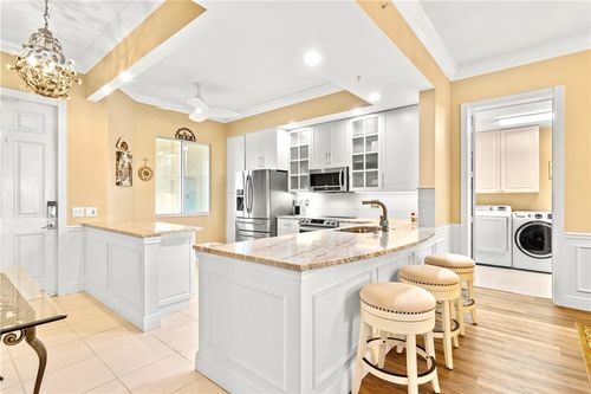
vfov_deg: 72.0
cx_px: 296
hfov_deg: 95.0
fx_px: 271
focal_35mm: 16
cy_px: 197
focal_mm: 11
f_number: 6.3
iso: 320
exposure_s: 1/2
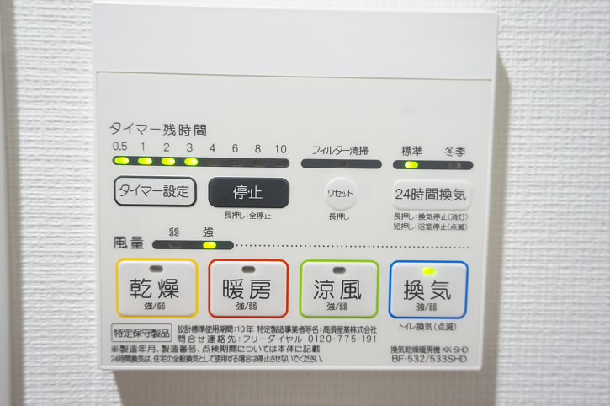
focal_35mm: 32
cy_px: 203
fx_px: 533
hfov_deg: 59.5
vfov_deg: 41.6
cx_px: 305
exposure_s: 1/60
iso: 1600
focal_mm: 21
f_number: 4
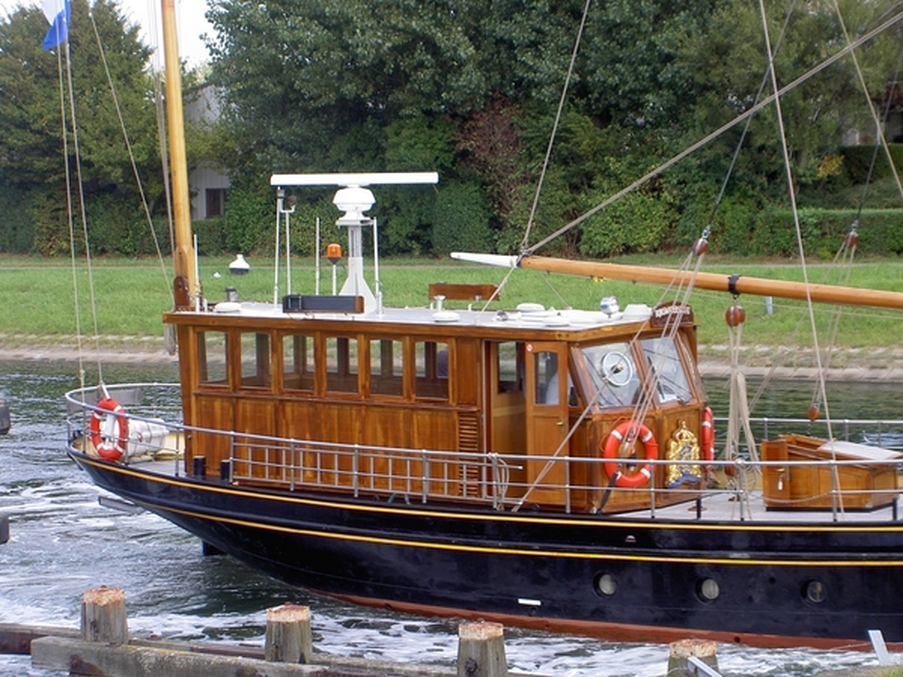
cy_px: 338
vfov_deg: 12.8
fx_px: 3026
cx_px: 452
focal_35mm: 116
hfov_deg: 17.0
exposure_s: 1/125
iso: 100
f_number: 4.9
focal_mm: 24
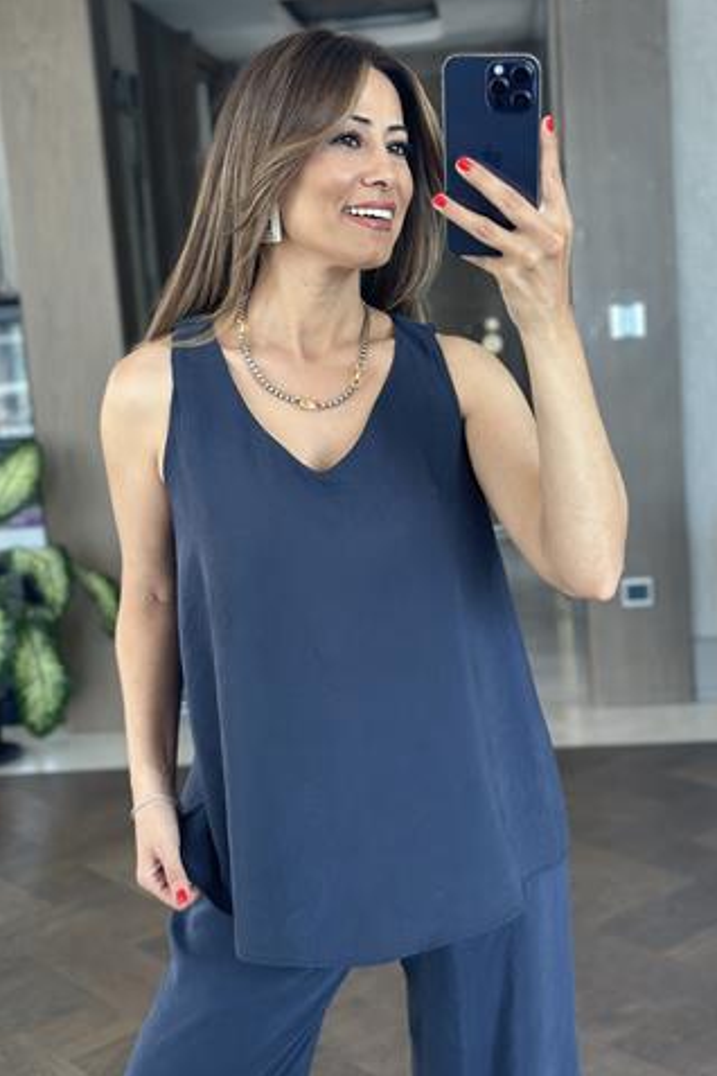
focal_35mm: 53
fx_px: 1583
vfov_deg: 37.5
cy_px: 532
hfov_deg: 25.5
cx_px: 354
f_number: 1.78
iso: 125
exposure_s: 1/117
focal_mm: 6.86
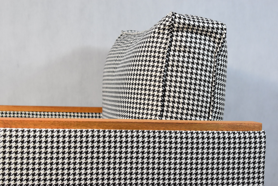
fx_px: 603
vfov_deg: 17.5
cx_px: 139
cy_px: 93
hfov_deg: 26.0
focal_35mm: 78
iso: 2000
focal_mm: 52
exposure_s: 1/125
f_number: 5.6
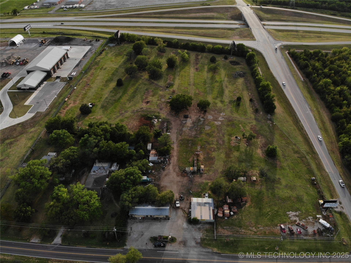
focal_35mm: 24
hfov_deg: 71.6
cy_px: 132
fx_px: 243
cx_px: 176
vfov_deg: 56.8
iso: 106
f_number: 2.8
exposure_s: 1/327
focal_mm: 4.5
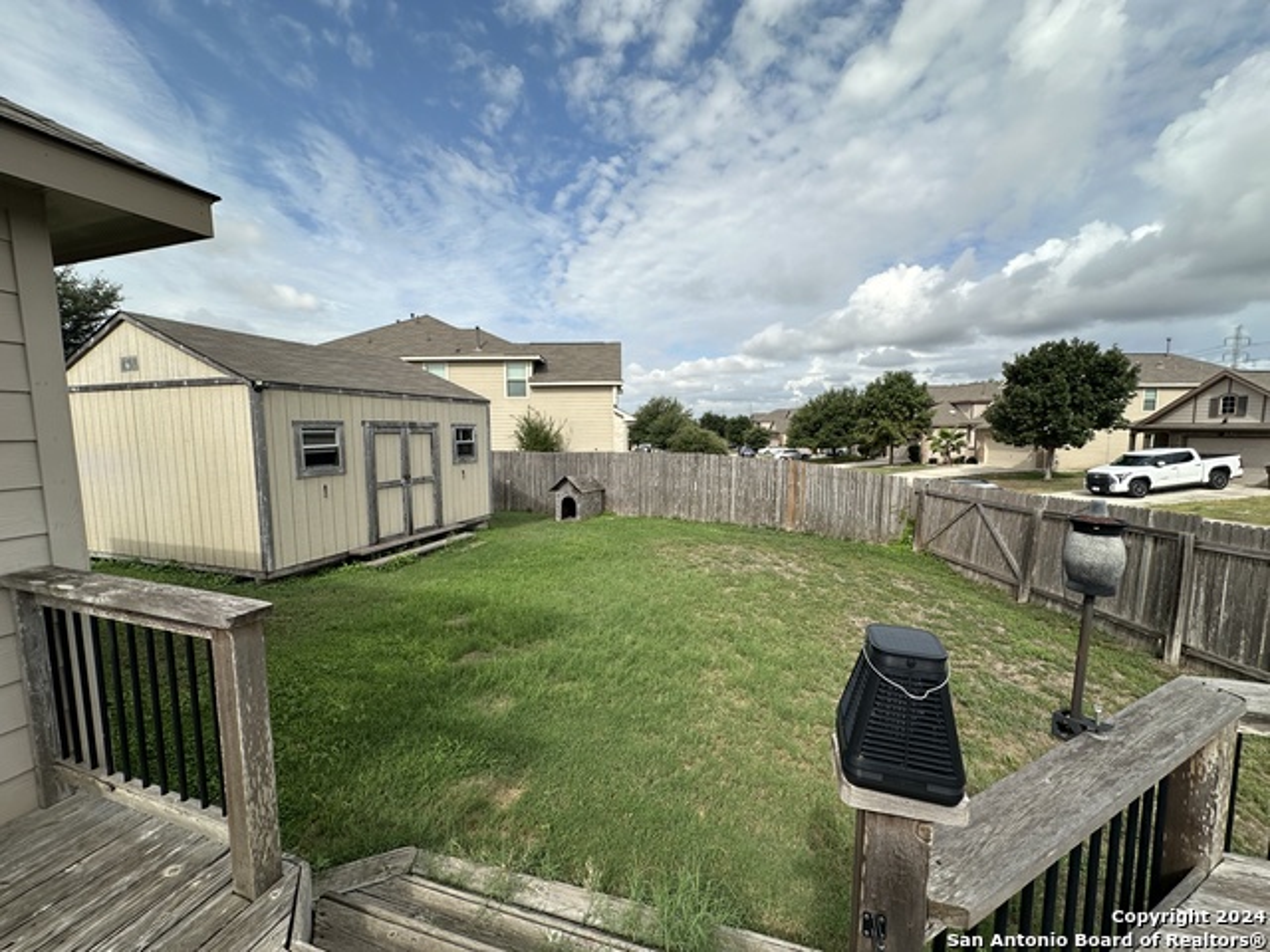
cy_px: 476
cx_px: 635
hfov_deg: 102.1
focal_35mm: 14
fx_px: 514
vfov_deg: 85.7
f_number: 2.2
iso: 50
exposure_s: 1/2304
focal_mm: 2.22
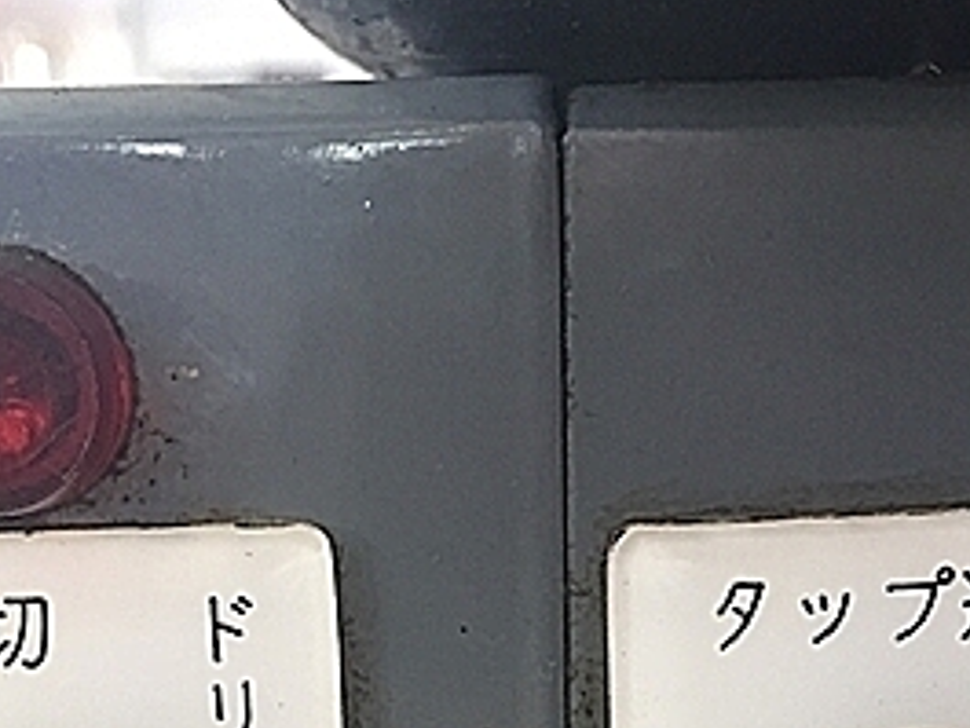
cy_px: 856
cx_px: 498
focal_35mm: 70
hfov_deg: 27.8
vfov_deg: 19.8
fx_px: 1962
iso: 80
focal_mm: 4.15
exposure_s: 1/30
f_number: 2.2
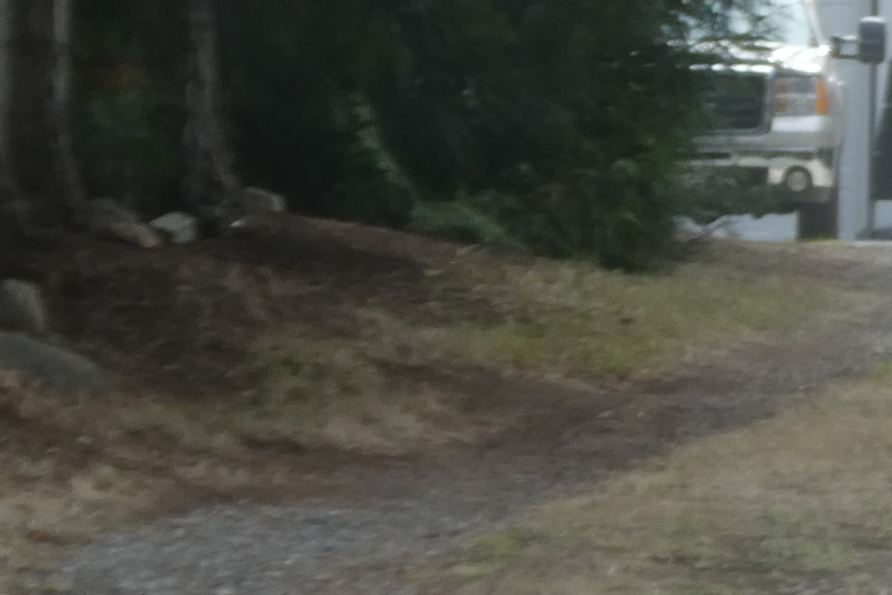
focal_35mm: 286
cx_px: 1754
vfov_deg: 4.8
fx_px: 7087
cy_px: 4
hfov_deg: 7.0
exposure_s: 1/160
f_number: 4.4
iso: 80
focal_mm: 11.7
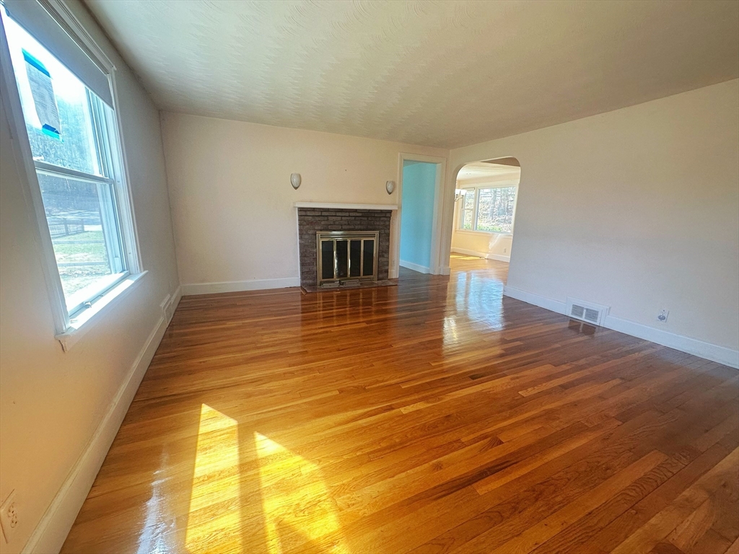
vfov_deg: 85.7
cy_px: 277
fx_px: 299
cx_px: 370
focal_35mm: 14
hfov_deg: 102.1
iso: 125
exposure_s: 1/120
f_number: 2.2
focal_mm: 2.22
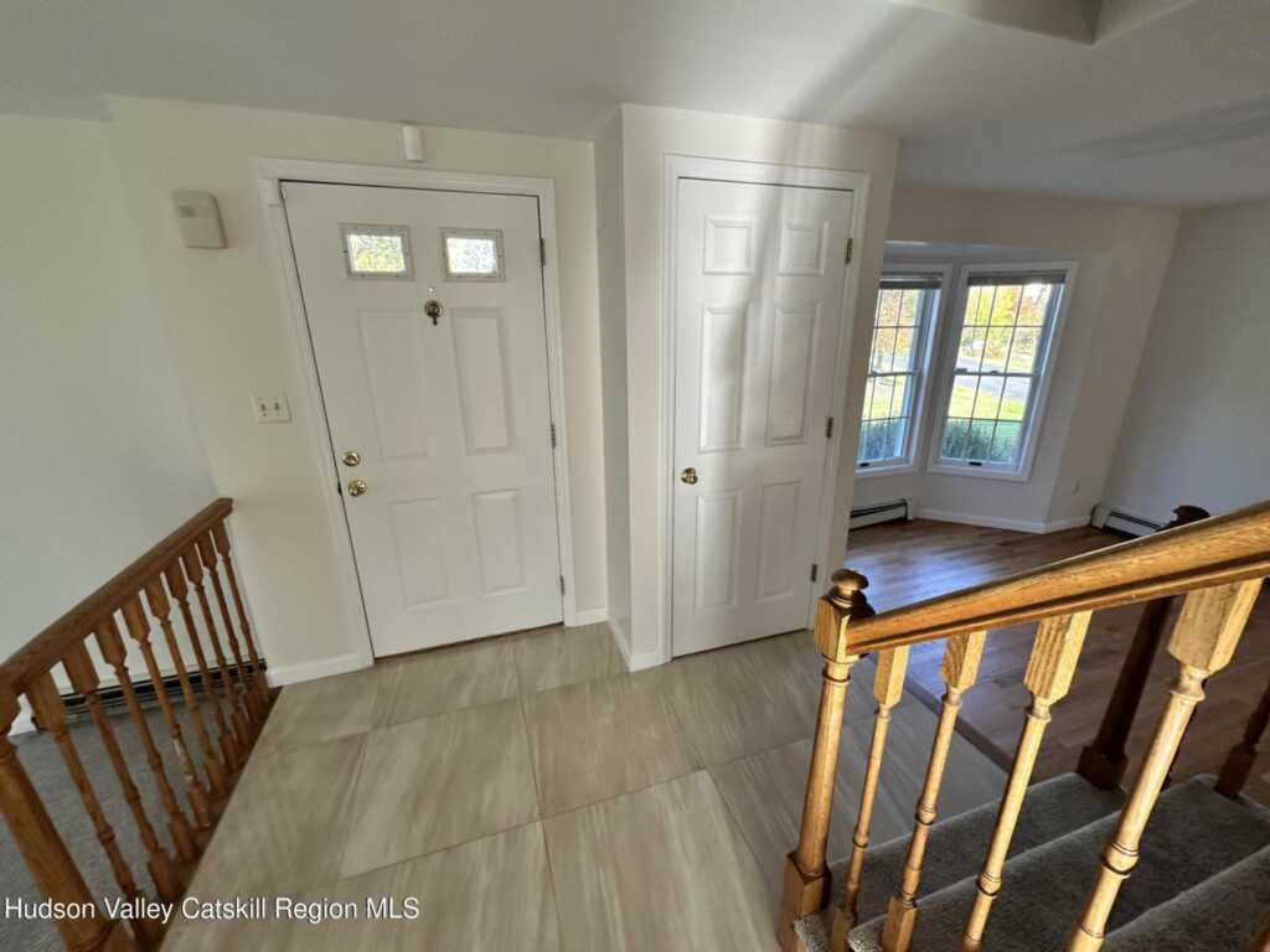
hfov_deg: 102.1
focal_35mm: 14
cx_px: 635
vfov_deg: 85.7
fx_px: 514
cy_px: 476
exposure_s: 1/99
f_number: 2.2
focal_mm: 2.22
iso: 125
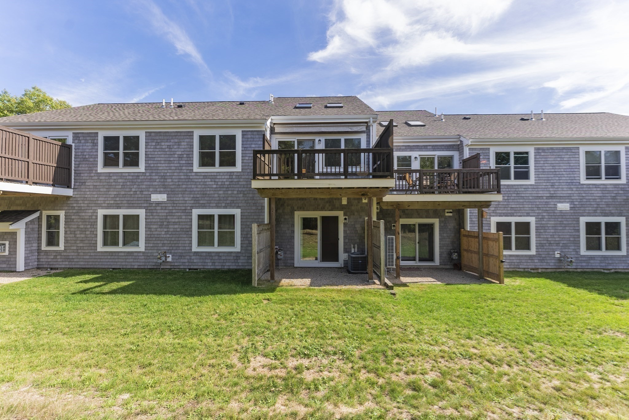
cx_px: 314
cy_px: 210
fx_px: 245
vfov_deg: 81.3
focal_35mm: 14
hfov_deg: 104.2
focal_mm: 14
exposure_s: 1/160
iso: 100
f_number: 5.6
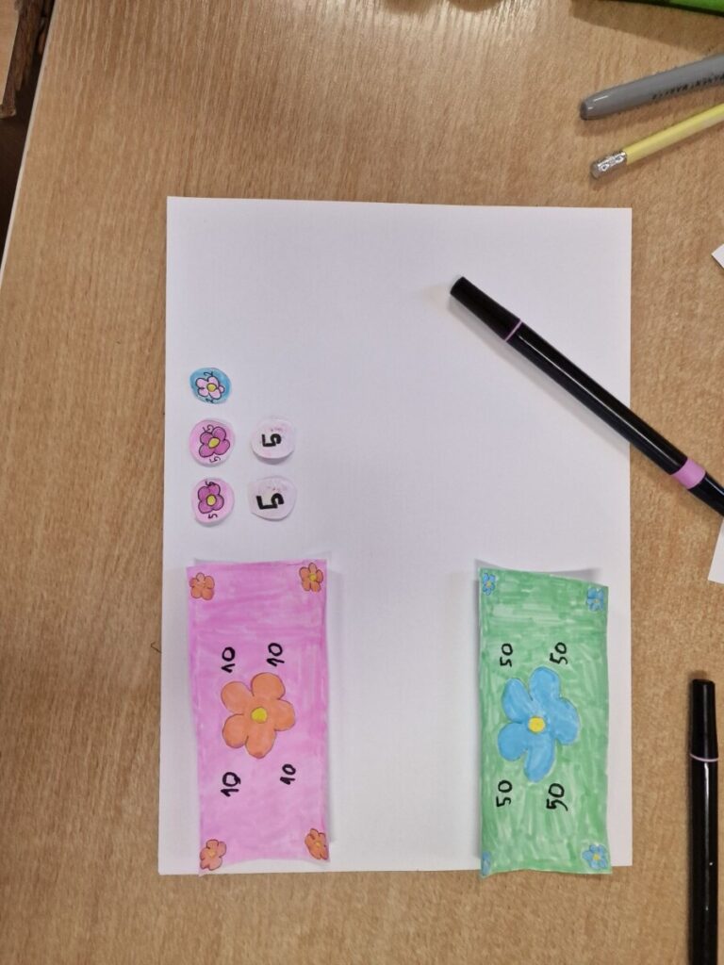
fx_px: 641
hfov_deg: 58.9
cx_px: 362
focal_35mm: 23
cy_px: 482
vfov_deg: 73.9
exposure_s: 1/100
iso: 320
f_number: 1.8
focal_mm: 6.4
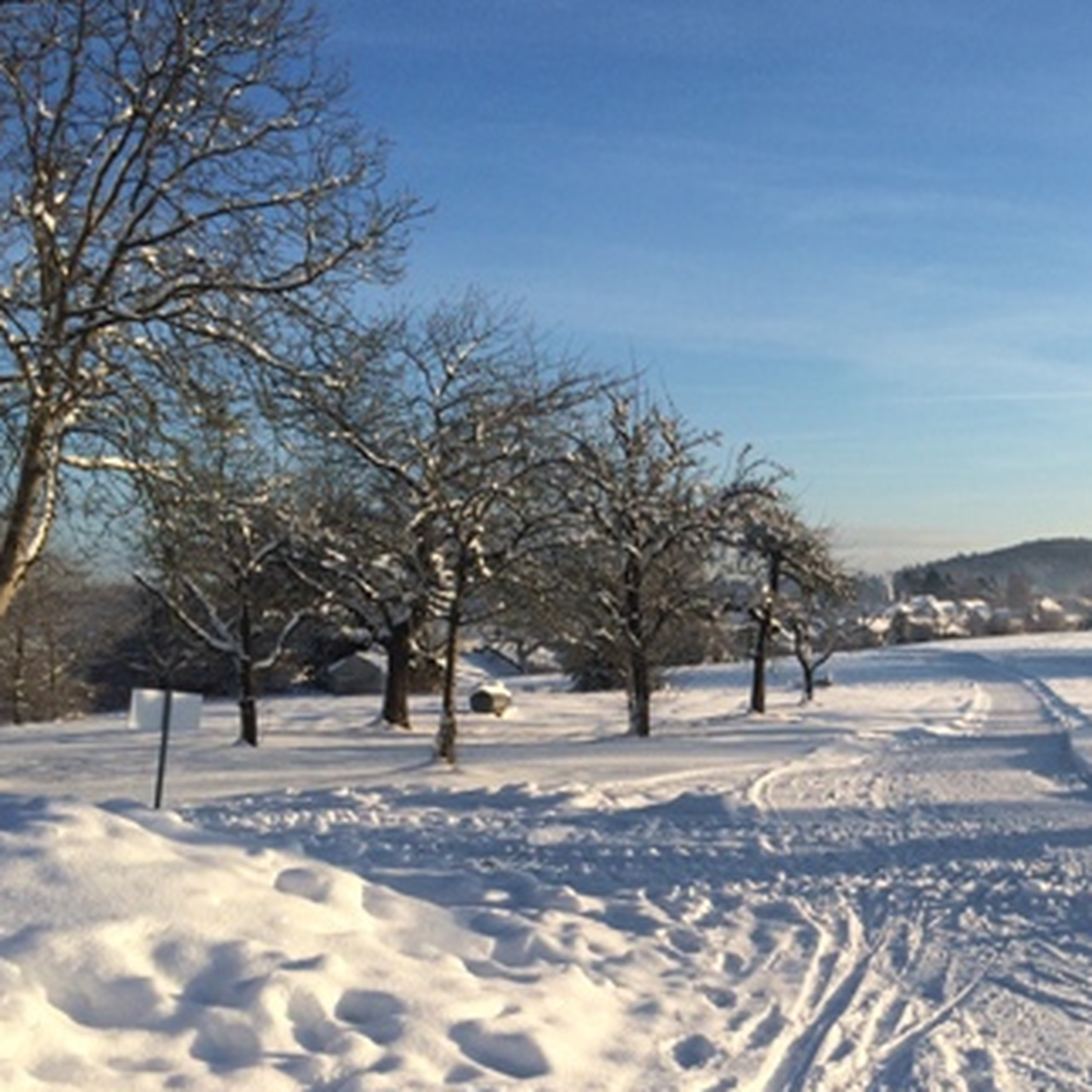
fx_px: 1570
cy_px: 680
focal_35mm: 44
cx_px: 884
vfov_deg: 38.1
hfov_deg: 36.9
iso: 32
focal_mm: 4.15
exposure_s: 1/2160
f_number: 2.2
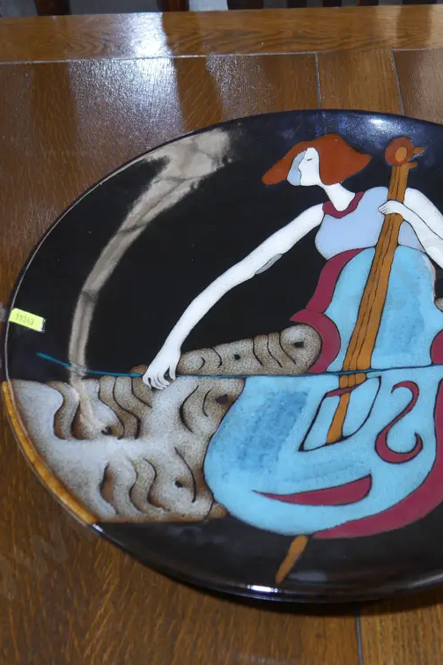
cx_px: 329
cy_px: 337
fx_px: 886
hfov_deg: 27.7
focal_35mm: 48
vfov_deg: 41.1
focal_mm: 17
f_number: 4
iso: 400
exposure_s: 1/60
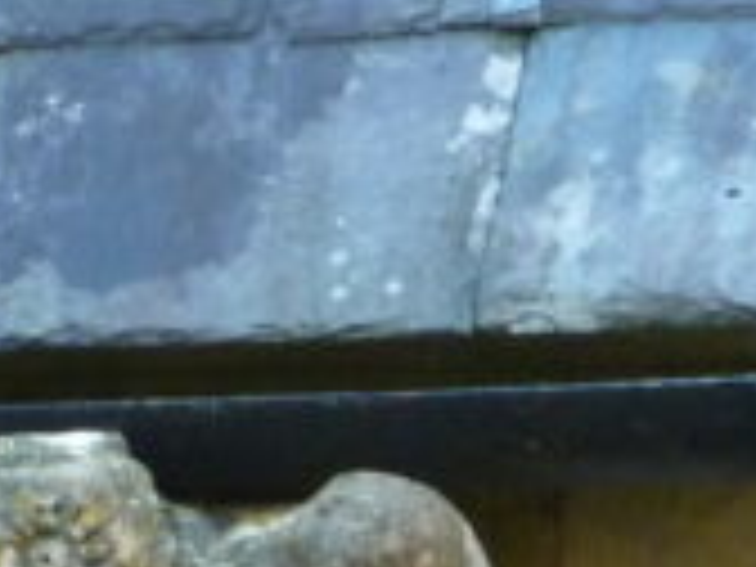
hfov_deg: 1.7
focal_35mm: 1153
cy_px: 652
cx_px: -47
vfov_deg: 1.3
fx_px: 25181
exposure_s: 1/60
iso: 400
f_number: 4.9
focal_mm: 49.2
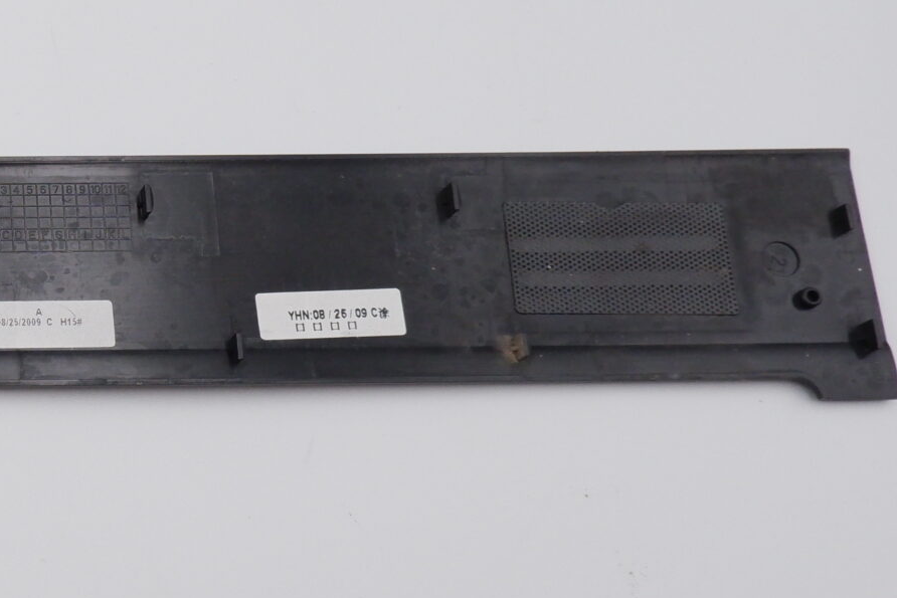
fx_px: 1645
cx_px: -261
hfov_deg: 26.1
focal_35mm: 66
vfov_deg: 20.6
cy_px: 263
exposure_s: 1/400
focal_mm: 15.6
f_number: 7.1
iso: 1250
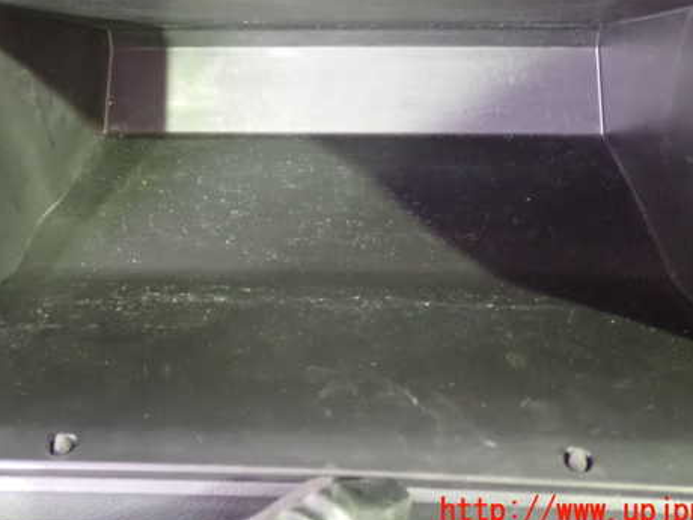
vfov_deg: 30.7
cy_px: 191
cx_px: 328
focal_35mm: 47
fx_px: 941
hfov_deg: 40.4
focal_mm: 6.37
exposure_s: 1/10
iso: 1250
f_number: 2.5
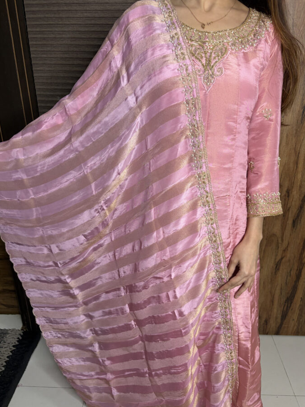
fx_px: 317
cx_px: 154
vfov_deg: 65.3
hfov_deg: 51.4
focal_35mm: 27
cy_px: 207
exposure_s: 1/50
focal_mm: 5.96
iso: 100
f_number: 1.6
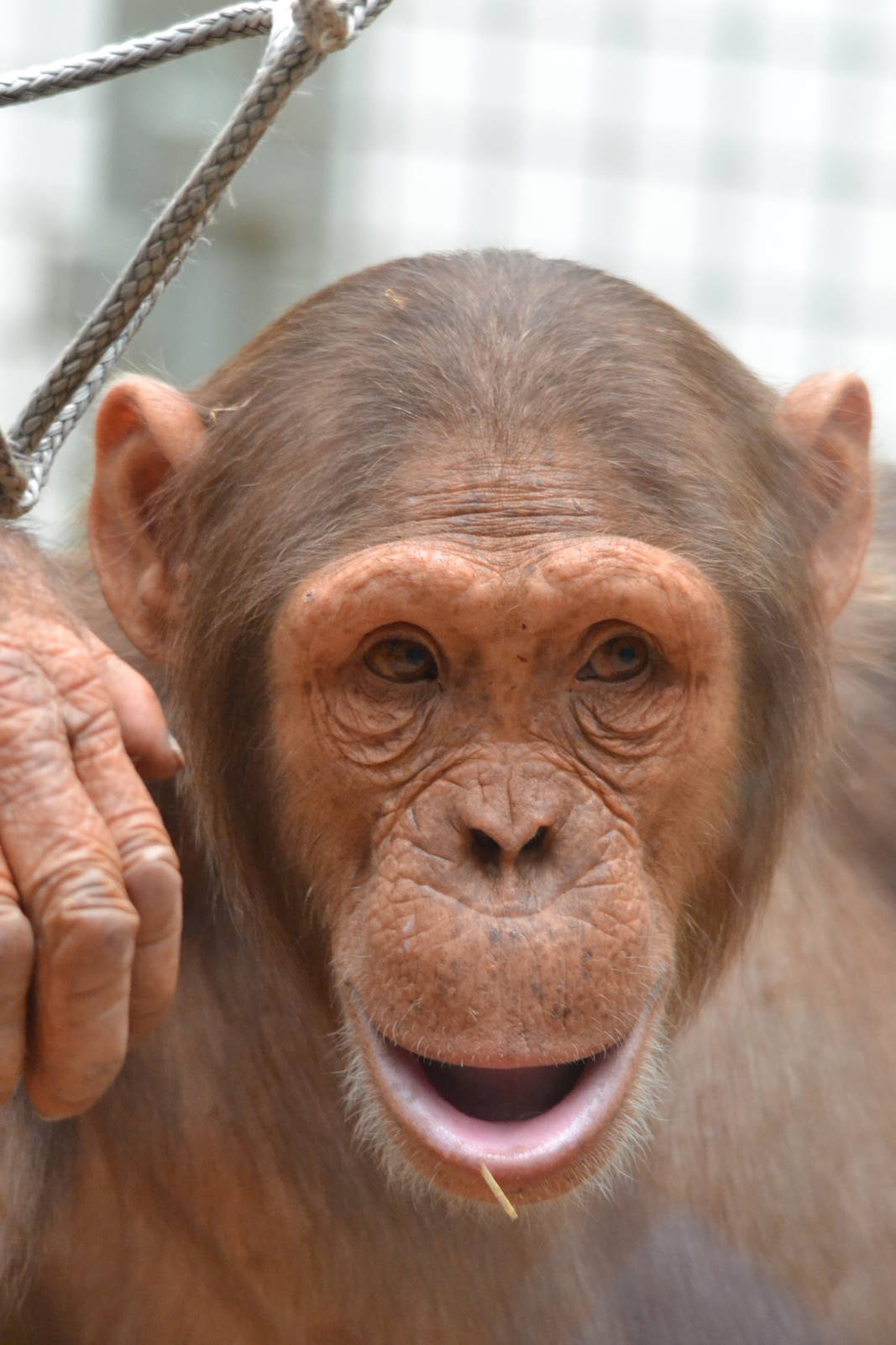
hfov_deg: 3.7
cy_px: 672
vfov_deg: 5.5
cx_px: 448
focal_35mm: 375
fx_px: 13996
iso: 3200
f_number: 5.6
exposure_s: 1/80
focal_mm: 250
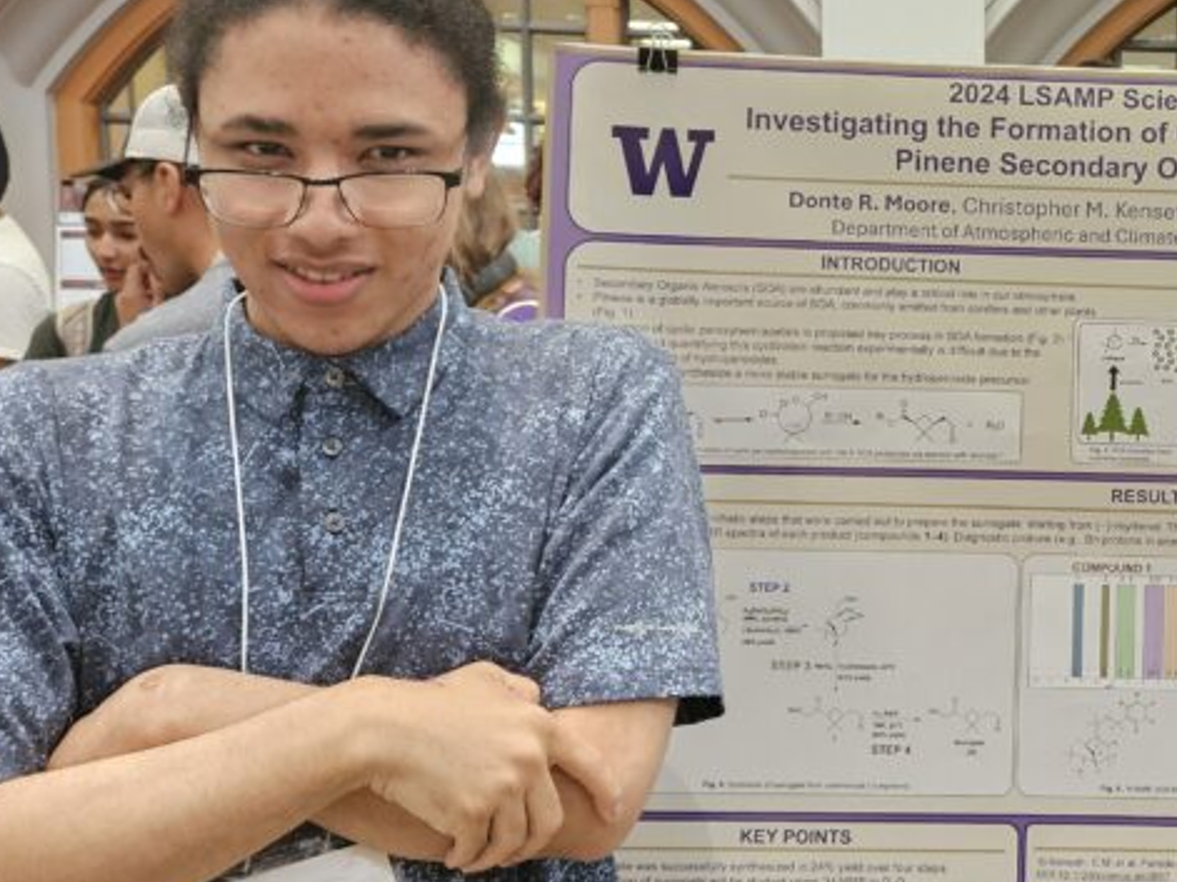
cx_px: 1085
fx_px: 1700
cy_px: 427
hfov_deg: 35.7
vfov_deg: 29.1
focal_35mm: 50
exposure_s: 1/60
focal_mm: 5.4
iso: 800
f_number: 1.8
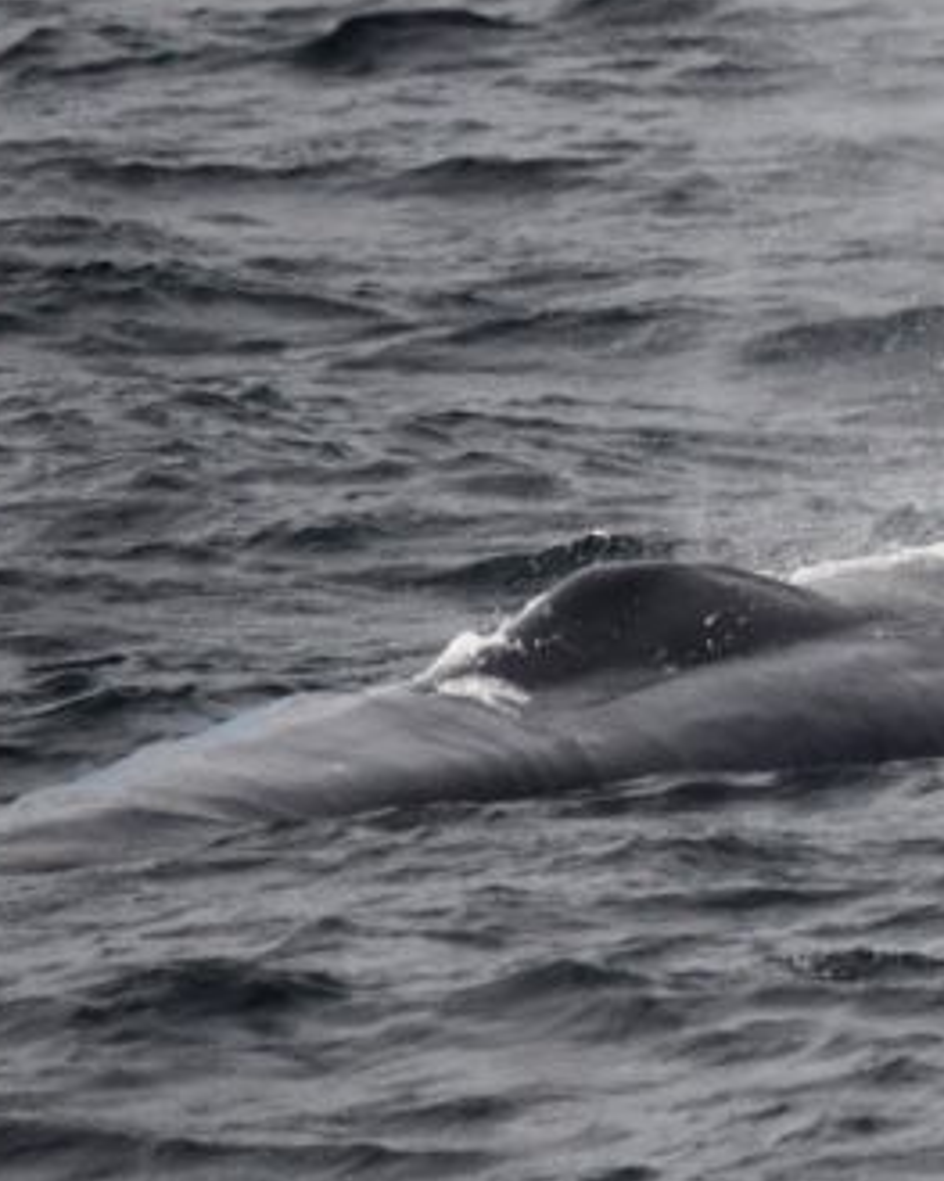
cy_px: 332
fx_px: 47902
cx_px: 1213
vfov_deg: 1.4
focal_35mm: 1371
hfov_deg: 1.1
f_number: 6.3
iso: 800
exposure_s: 1/8000
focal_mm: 600
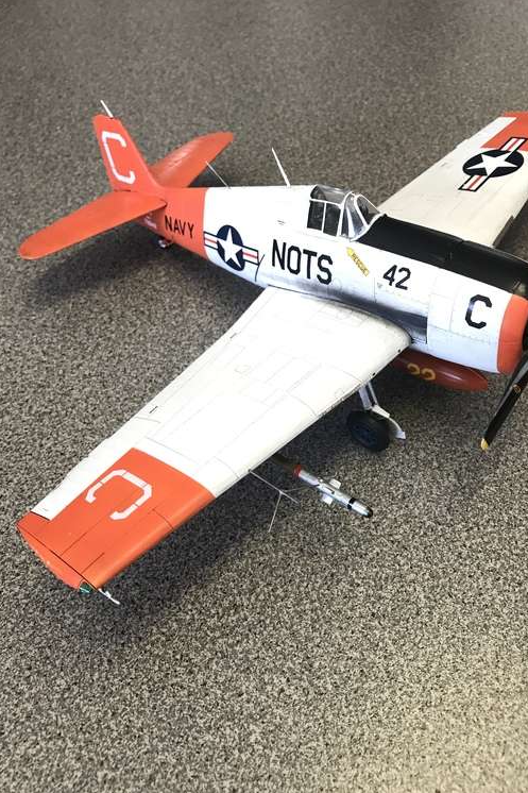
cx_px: 301
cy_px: 396
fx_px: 660
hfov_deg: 43.5
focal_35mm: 30
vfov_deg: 61.9
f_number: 1.8
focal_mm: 3.99
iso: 25
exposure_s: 1/30
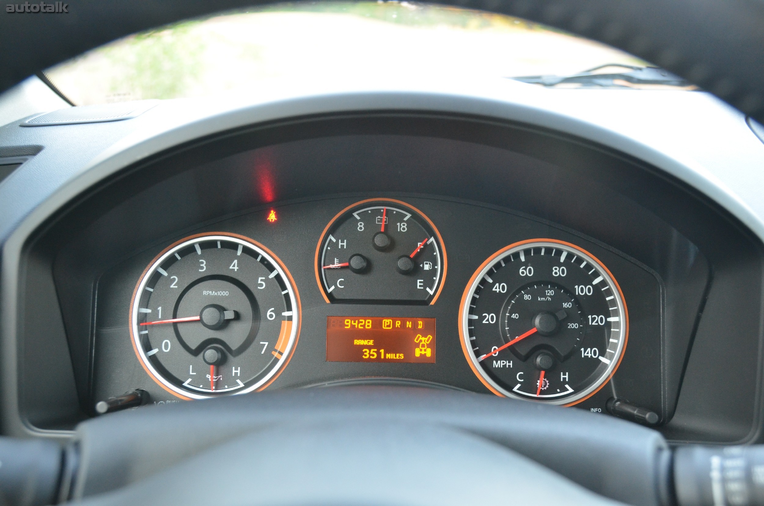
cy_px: 253
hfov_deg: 53.2
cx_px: 382
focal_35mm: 36
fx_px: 762
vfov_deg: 36.7
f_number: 3.8
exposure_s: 1/40
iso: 1600
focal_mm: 24
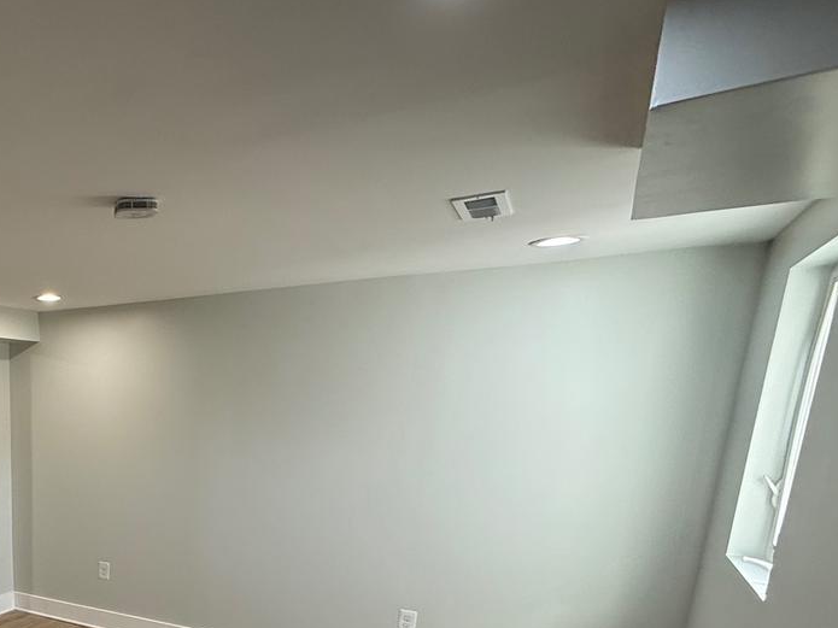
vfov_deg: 43.8
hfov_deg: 53.6
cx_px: 78
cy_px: 570
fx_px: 702
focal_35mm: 29
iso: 125
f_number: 2.2
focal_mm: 2.22
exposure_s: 1/120
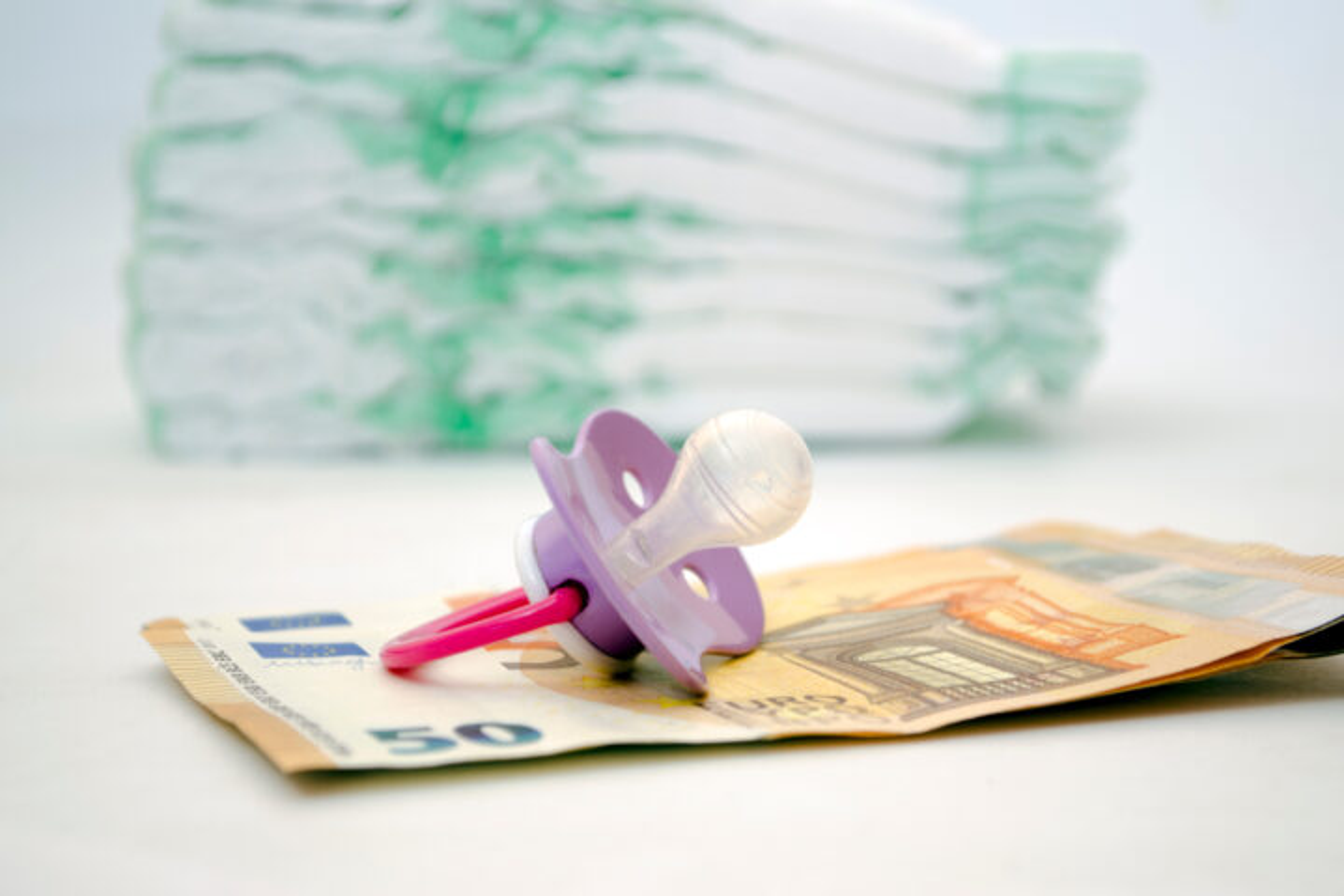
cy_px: 448
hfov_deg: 24.6
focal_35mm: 82
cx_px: 672
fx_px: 3080
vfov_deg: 16.6
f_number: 5.6
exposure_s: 2
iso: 100
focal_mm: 55
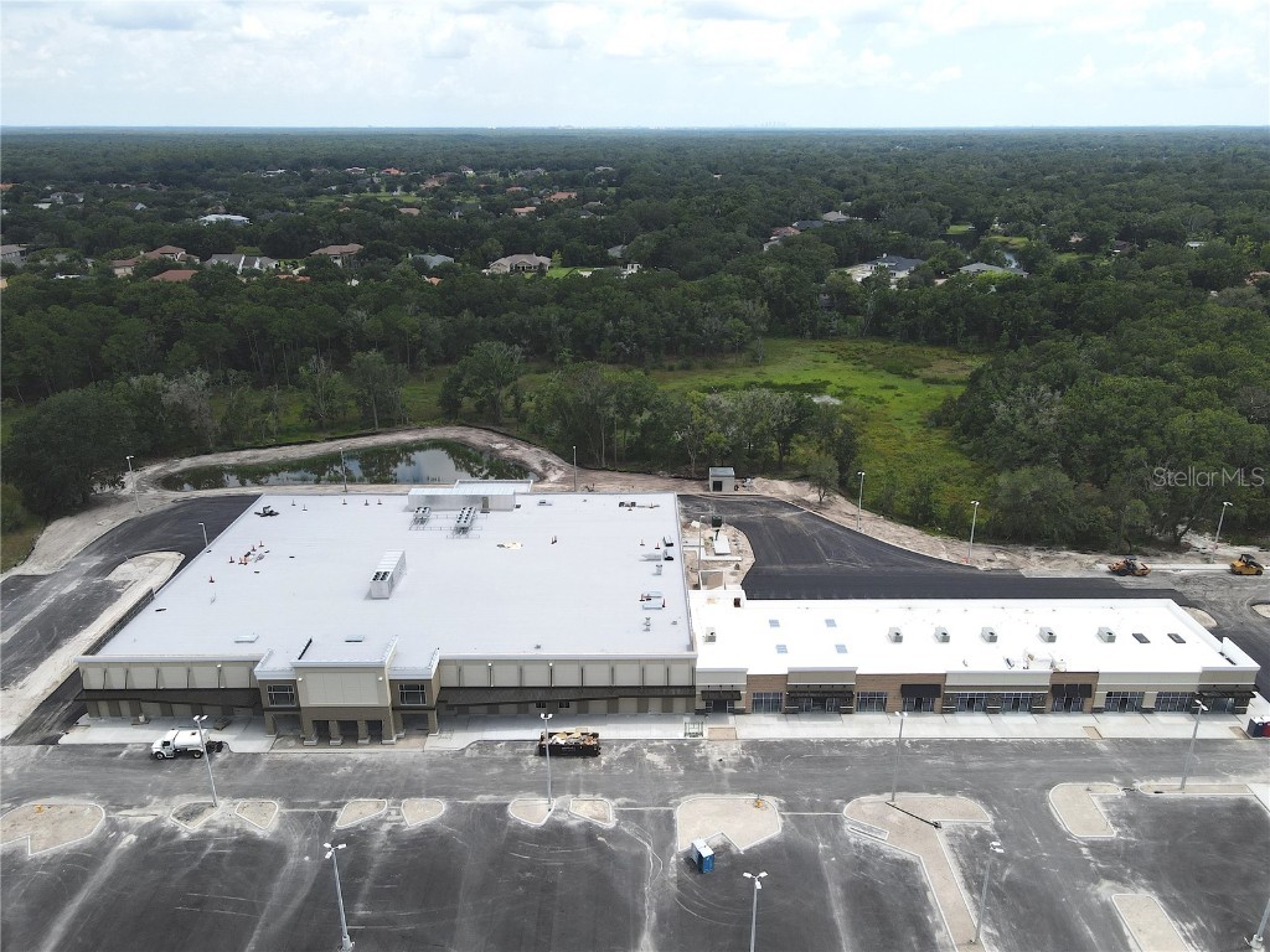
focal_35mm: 24
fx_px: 881
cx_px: 635
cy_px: 476
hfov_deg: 71.6
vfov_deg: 56.8
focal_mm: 4.5
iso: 100
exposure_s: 1/640
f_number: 2.8
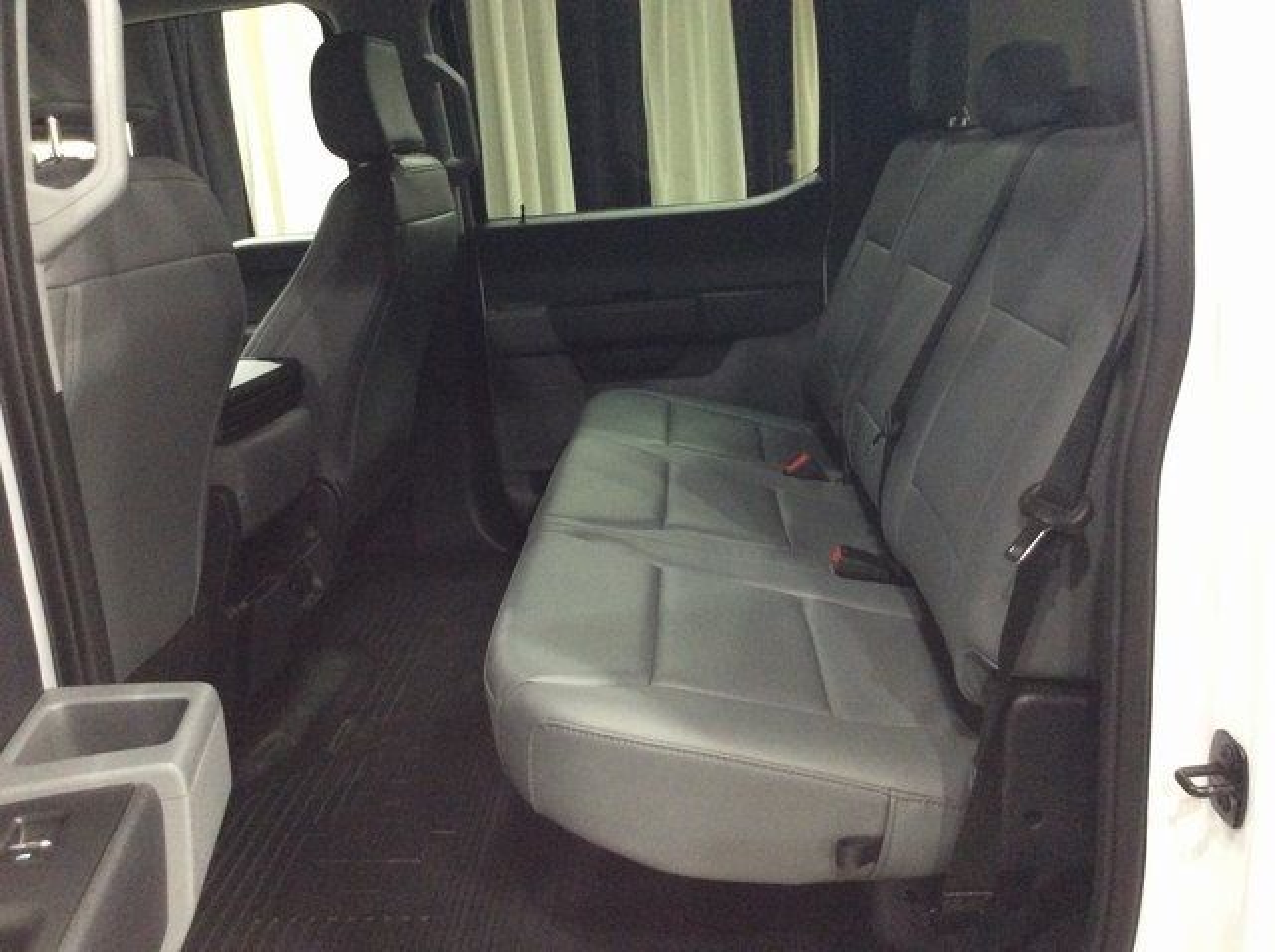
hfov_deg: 56.9
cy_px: 476
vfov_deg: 44.1
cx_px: 638
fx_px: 1177
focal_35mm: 32
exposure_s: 1/24
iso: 250
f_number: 2.4
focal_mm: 3.3
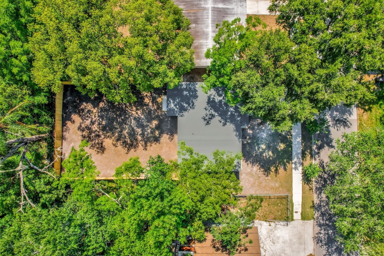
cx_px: 192
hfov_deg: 78.6
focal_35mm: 22
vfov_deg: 57.2
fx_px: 235
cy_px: 128
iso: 100
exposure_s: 1/2000
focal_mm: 8.38
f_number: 2.8
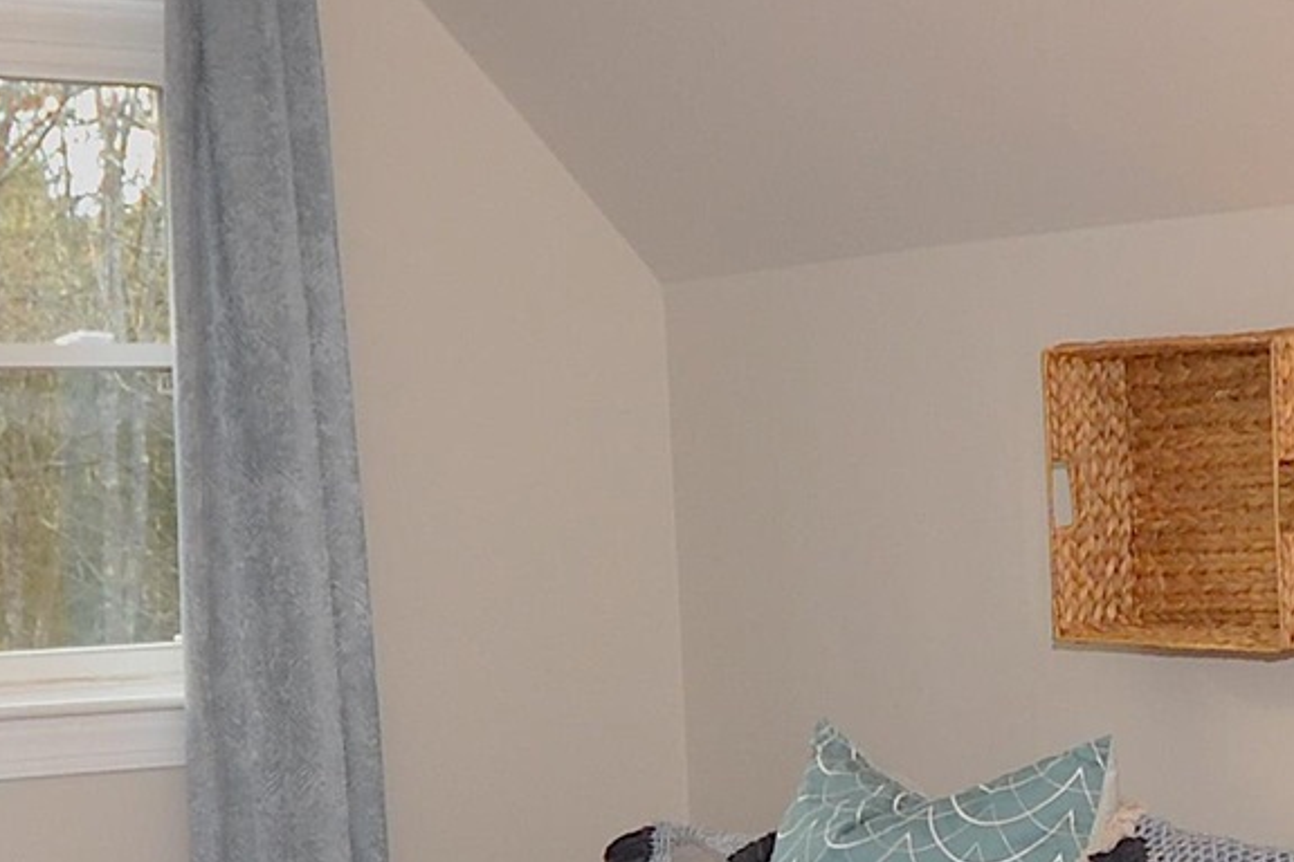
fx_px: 2875
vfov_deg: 16.7
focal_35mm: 80
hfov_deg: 24.9
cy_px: 884
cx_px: 1033
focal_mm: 10
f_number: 5.6
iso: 400
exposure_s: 1/60
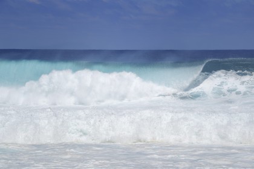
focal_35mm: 200
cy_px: 84
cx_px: 127
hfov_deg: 10.3
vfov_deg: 6.9
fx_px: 1411
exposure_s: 1/400
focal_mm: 200
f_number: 14
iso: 200
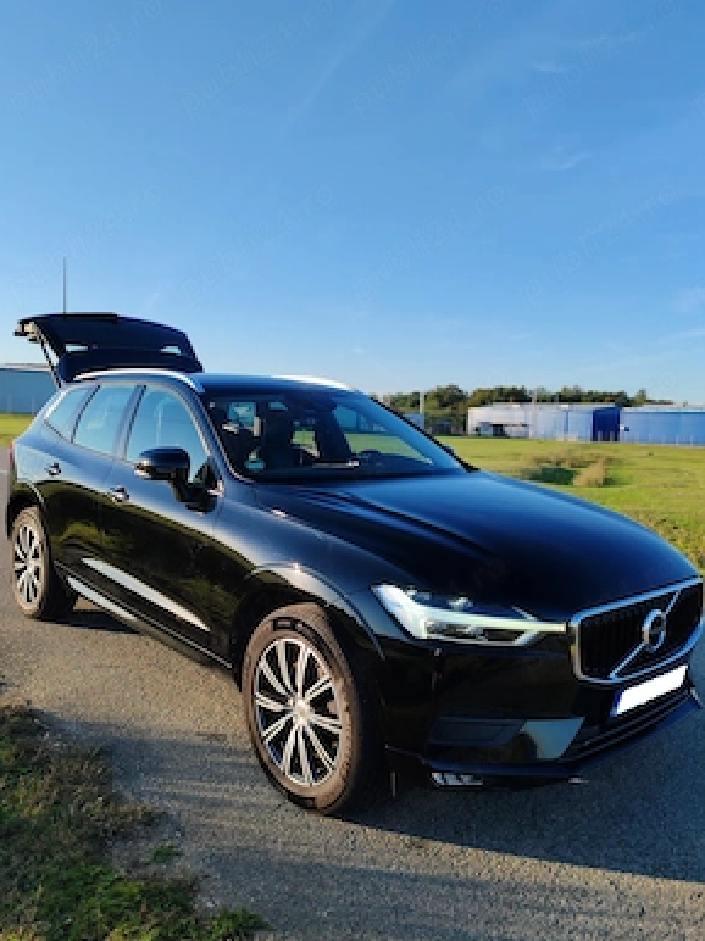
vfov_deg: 63.5
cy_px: 468
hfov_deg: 49.7
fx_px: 761
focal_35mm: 28
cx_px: 342
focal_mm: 6.12
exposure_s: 1/360
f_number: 2.8
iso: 50
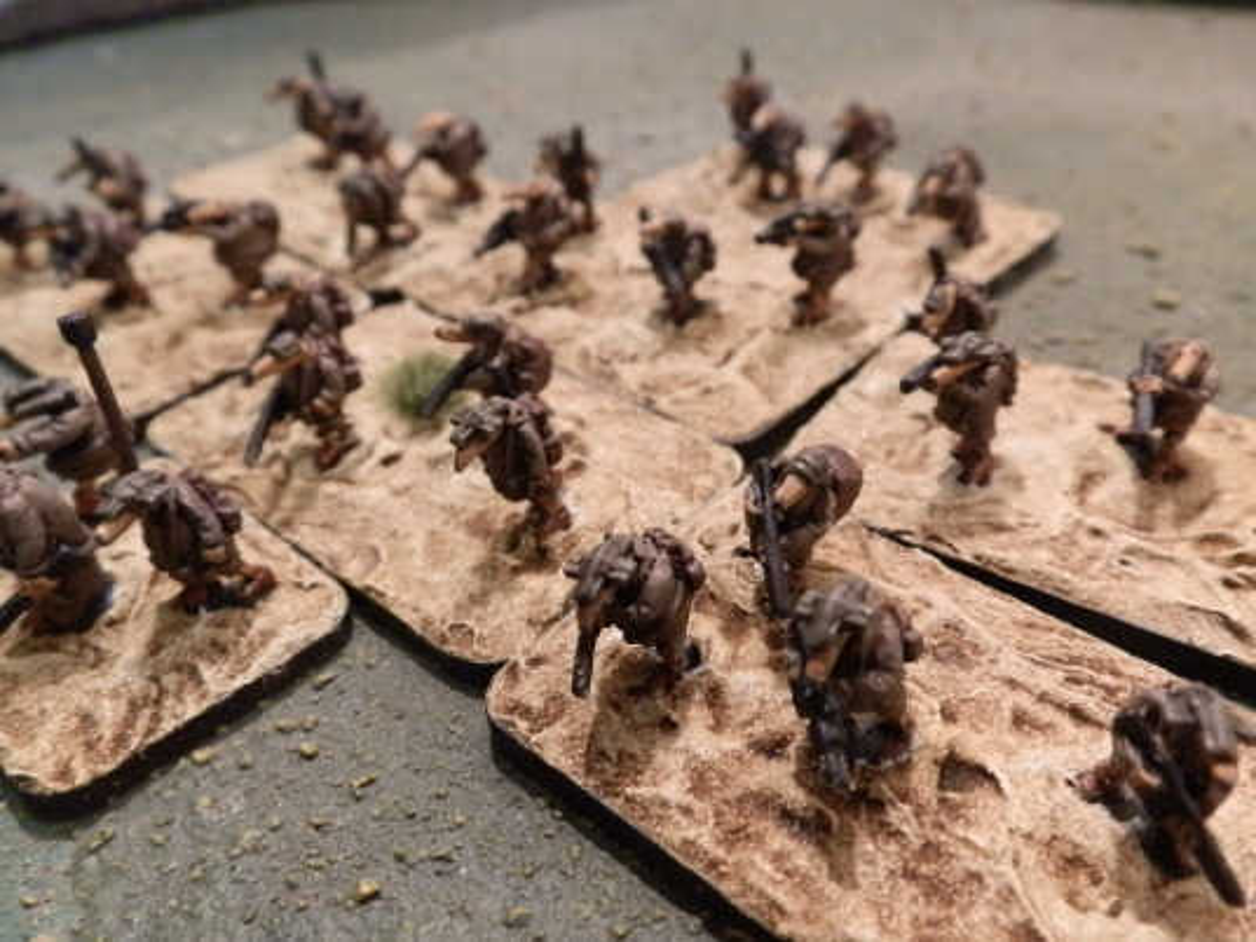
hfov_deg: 63.4
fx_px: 1016
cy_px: 471
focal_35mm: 28
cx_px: 628
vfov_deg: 49.7
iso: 400
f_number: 3.1
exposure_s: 1/80
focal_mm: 5
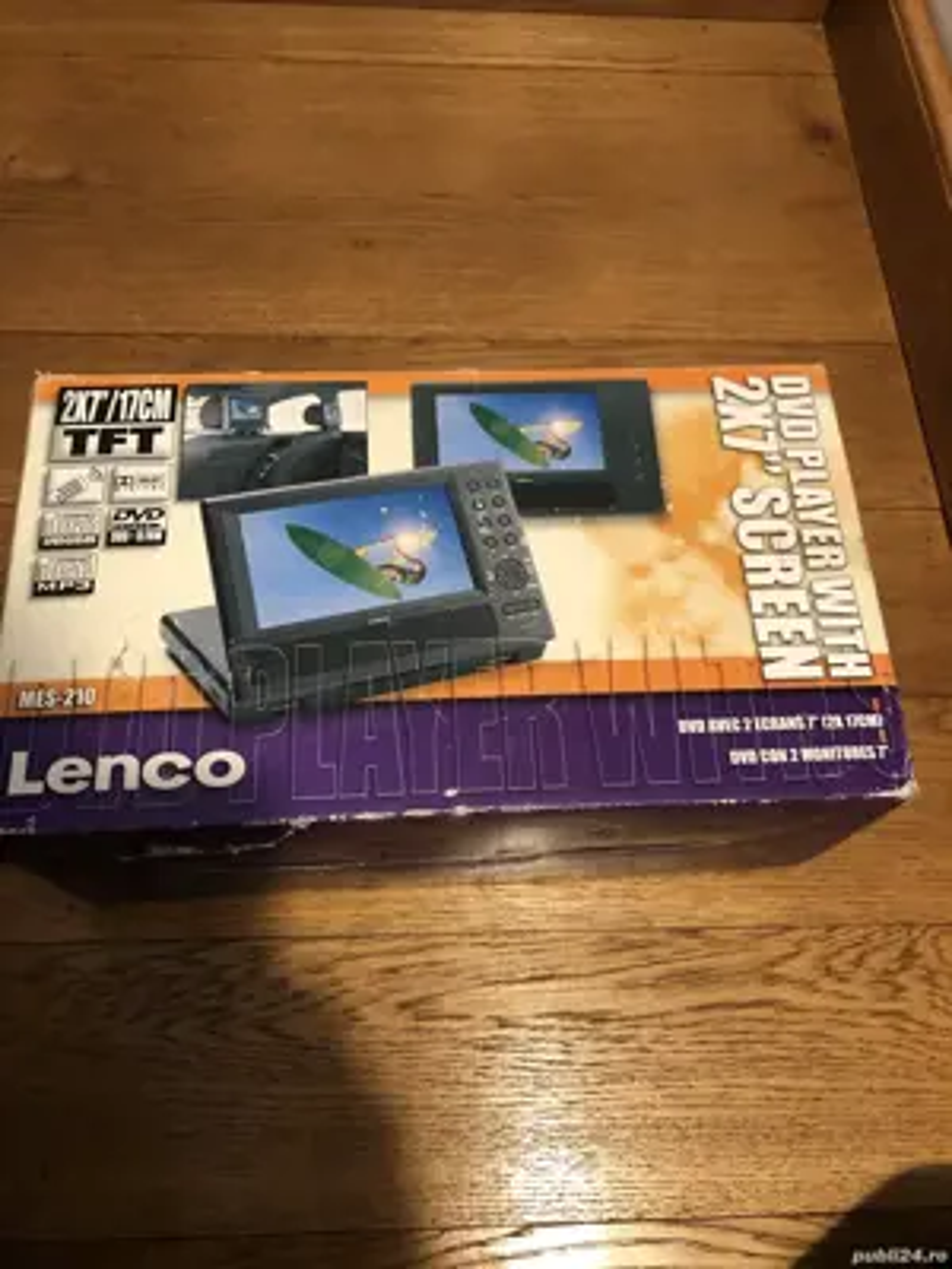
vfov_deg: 63.4
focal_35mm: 28
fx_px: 1027
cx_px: 476
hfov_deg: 49.7
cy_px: 634
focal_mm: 3.99
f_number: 1.8
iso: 100
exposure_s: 1/17
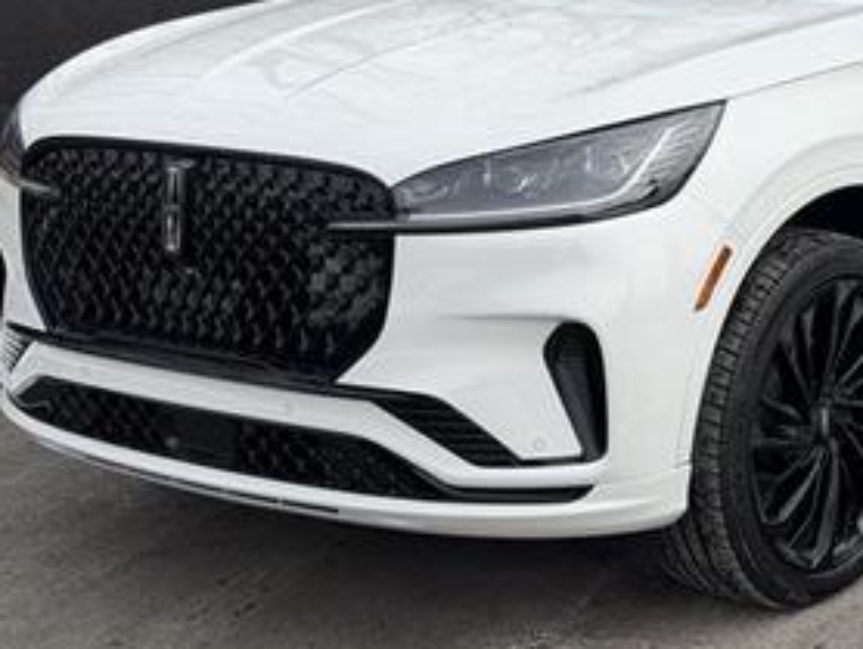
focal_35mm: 87
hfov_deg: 22.1
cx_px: 723
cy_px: 115
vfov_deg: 16.8
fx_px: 2171
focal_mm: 6.76
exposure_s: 1/4329
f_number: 1.78
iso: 64
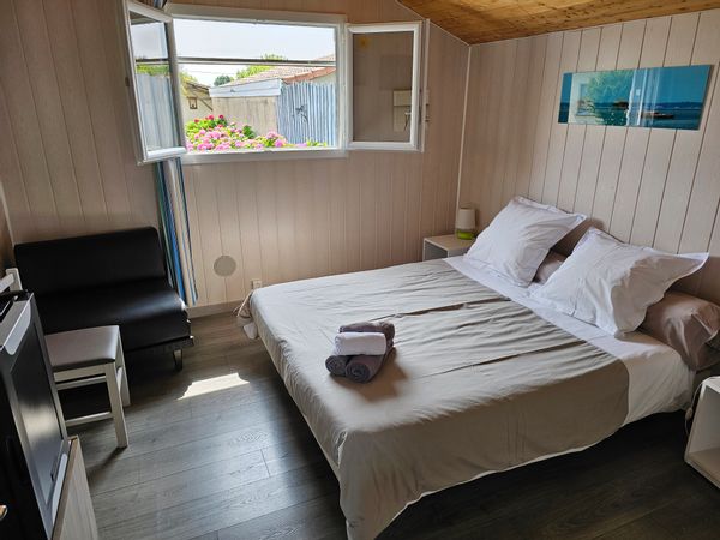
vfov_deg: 58.9
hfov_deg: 73.9
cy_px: 270
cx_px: 360
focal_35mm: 23
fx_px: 478
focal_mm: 6.3
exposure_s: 1/180
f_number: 1.7
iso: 50
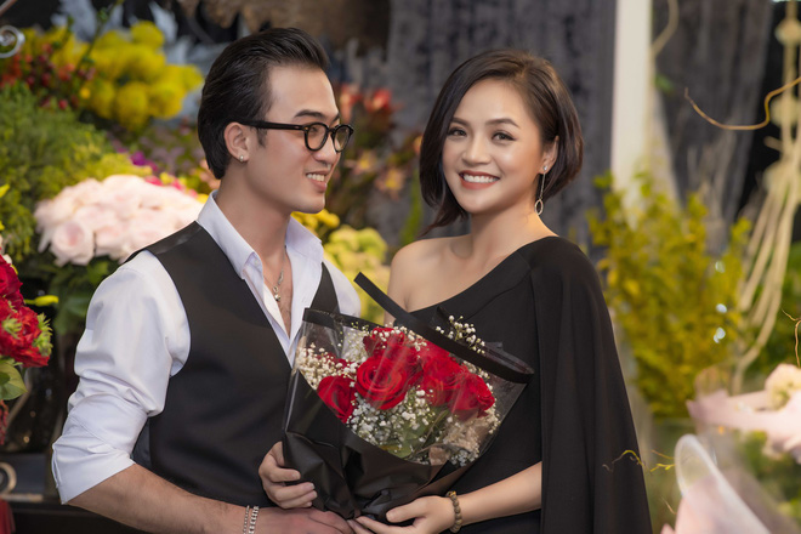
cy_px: 267
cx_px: 400
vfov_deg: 13.0
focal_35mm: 105
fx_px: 2336
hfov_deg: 19.5
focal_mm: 105
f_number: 3.2
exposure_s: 1/200
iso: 640
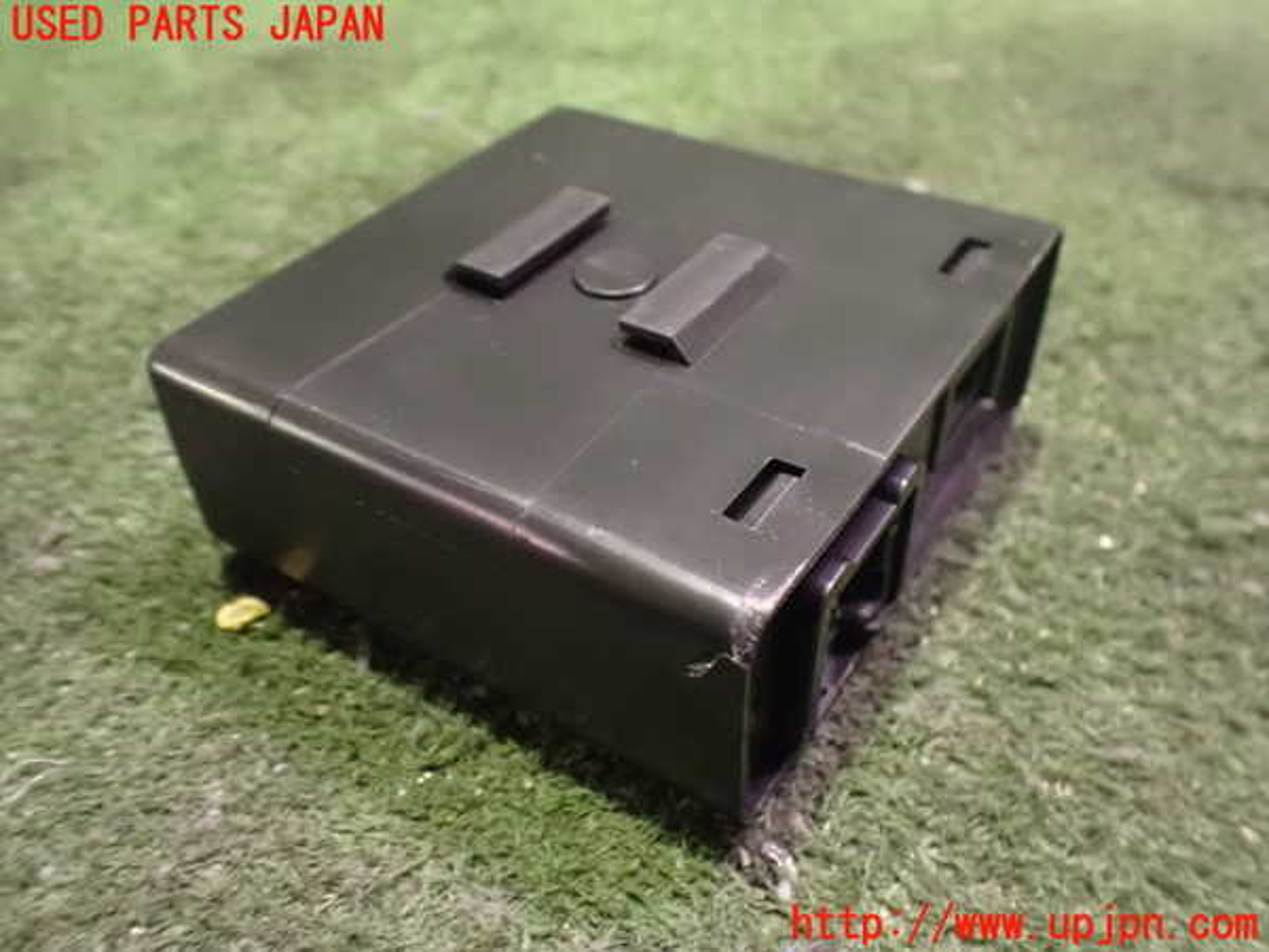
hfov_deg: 60.0
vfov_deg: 46.8
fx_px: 1100
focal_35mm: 30
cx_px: 634
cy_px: 476
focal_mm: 5.4
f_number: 2.3
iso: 1600
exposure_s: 1/25
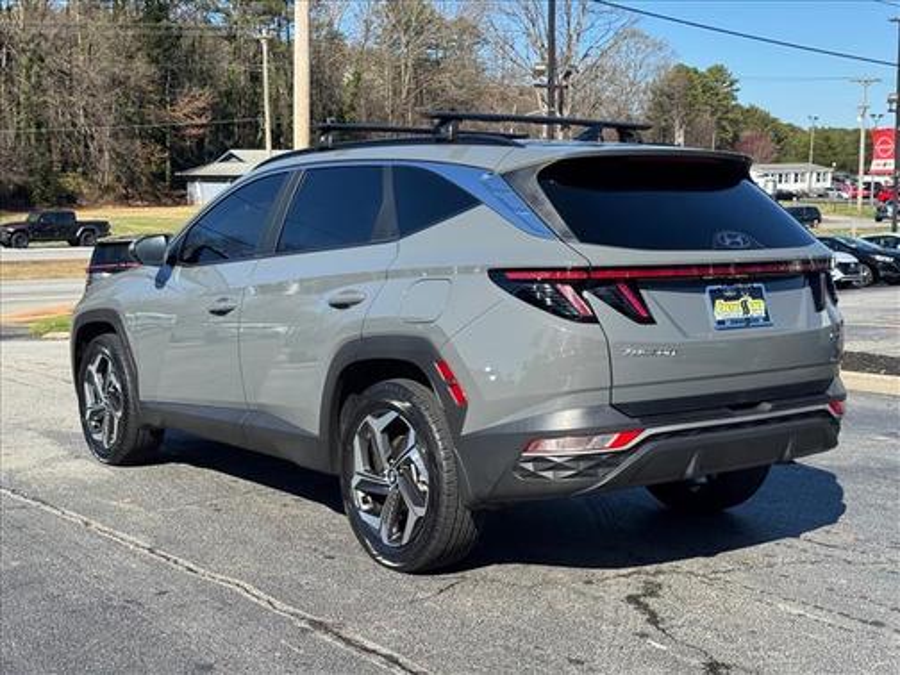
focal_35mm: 48
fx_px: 1248
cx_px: 450
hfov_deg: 39.7
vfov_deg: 30.3
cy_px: 338
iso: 64
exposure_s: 1/2415
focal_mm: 6.76
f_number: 1.78
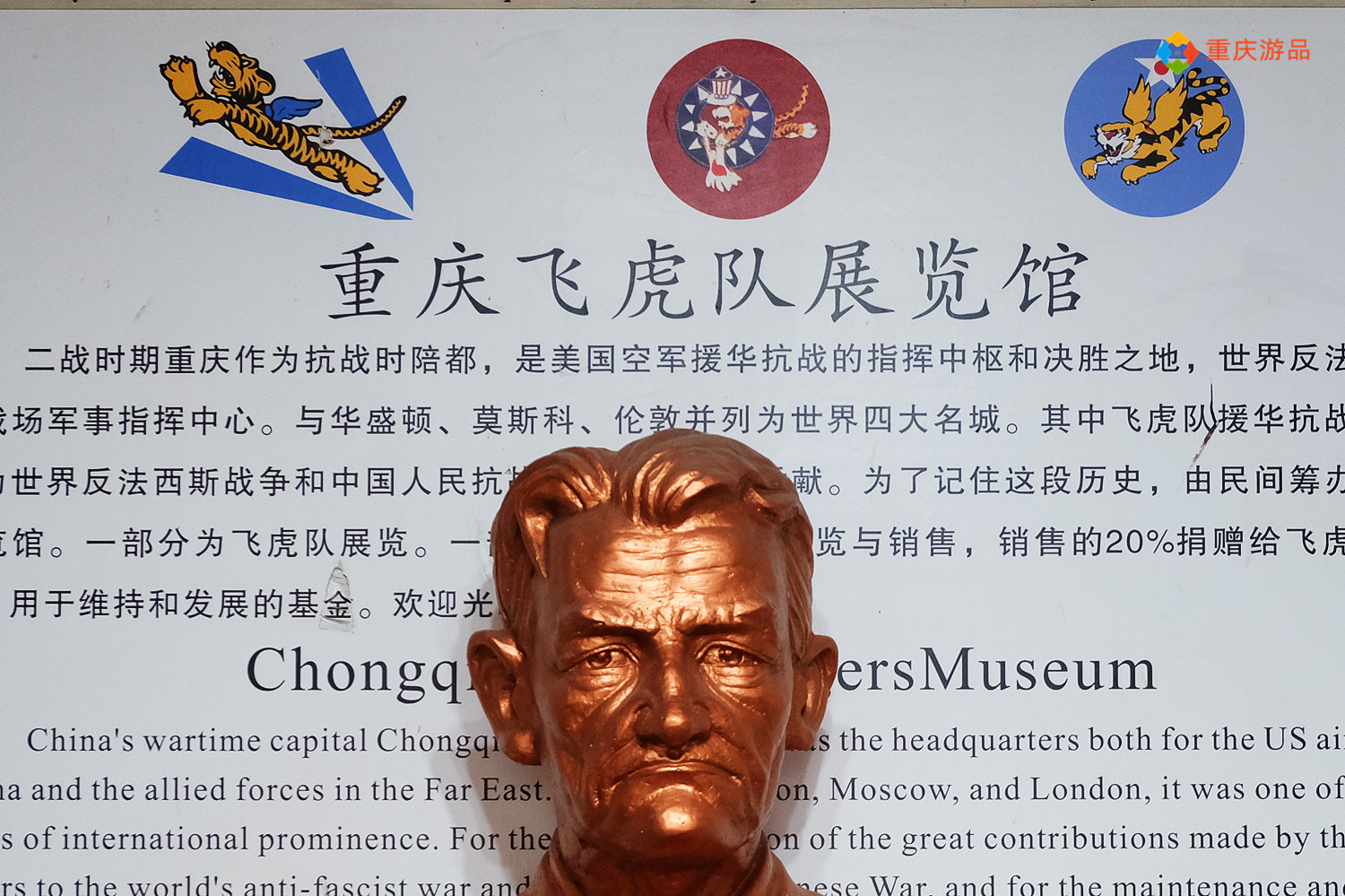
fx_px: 1494
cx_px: 672
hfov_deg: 48.5
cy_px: 448
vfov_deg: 33.4
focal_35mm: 40
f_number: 4
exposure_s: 1/30
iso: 1600
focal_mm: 26.5
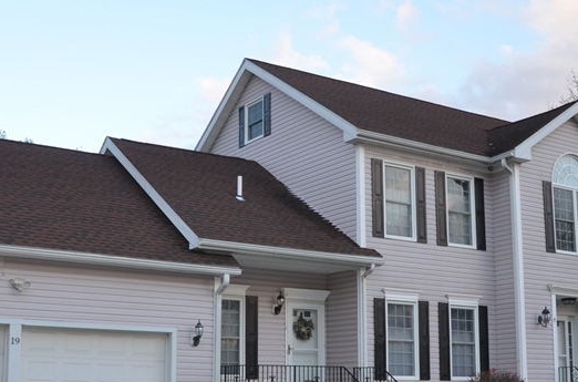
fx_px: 849
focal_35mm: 53
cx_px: 280
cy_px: 238
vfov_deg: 25.3
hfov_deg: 37.6
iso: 400
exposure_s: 1/250
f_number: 4.5
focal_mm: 18
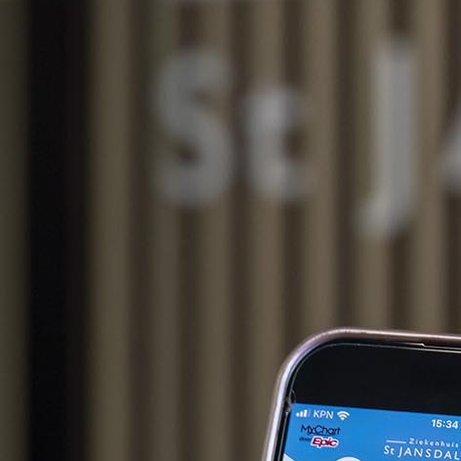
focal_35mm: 225
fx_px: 3390
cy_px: 539
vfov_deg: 7.7
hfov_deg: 7.8
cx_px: 236
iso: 1000
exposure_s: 1/100
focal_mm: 50
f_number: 5
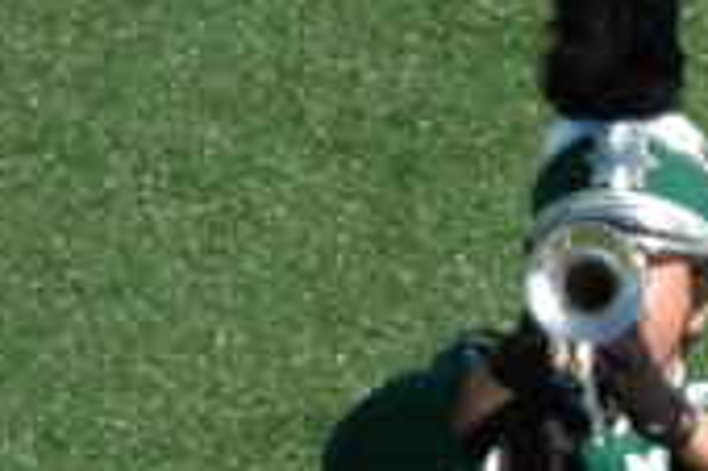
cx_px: 1437
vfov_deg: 0.6
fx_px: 44305
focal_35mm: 2255
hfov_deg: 0.9
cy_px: 763
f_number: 5.6
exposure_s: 1/640
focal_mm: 320
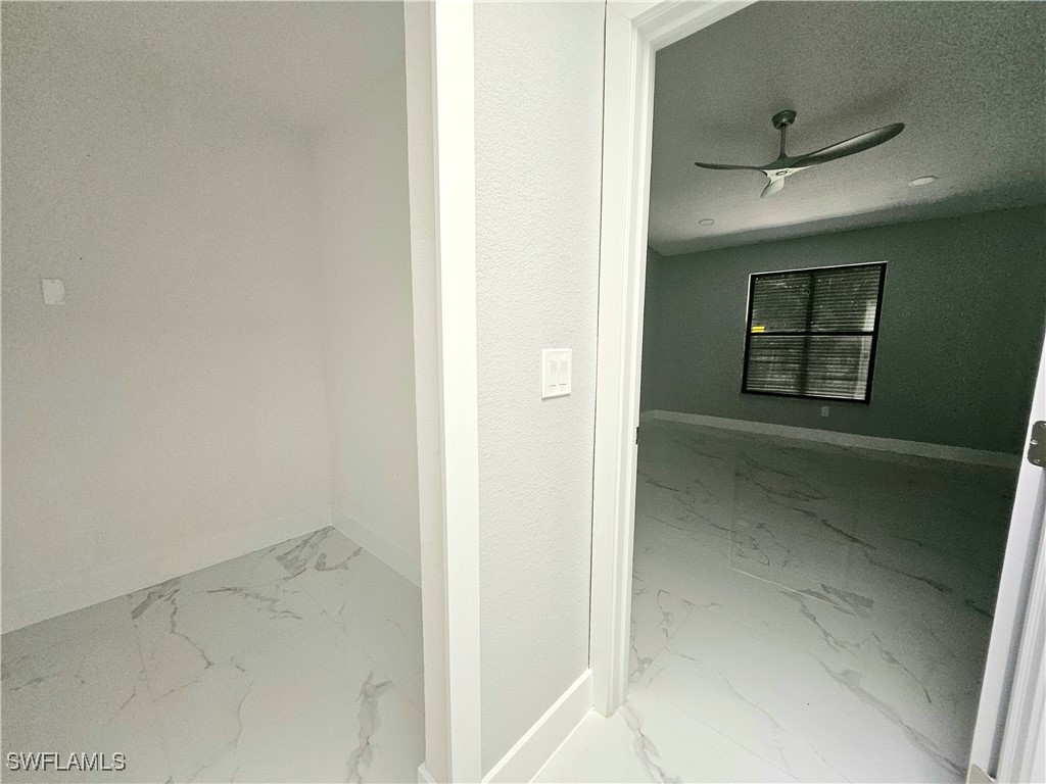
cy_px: 392
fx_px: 393
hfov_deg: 106.2
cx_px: 523
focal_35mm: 13
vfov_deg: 89.9
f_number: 2.2
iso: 200
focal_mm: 1.74
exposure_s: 1/60.2
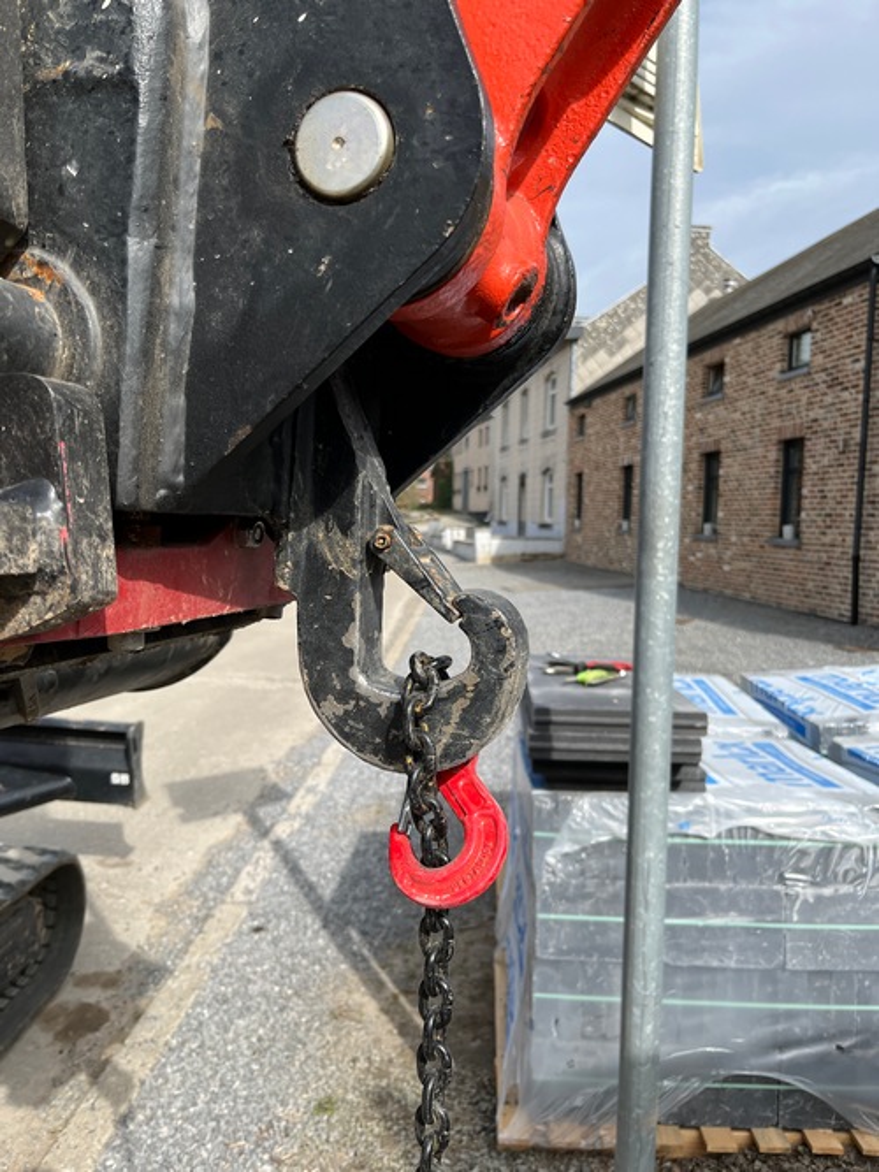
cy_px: 586
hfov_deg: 53.0
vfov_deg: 67.3
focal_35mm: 26
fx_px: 881
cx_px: 440
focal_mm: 5.1
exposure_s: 1/2688
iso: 50
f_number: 1.6
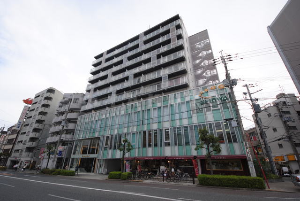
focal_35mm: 16
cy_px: 100
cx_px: 150
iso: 200
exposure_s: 1/400
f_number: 4.8
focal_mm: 10.5
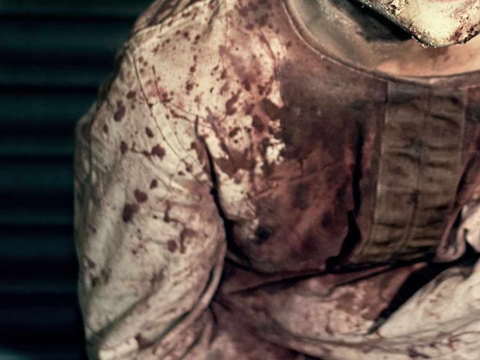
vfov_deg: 9.7
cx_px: 419
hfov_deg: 12.8
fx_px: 2121
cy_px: 47
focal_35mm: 153
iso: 800
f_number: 1.8
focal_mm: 50
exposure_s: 1/200
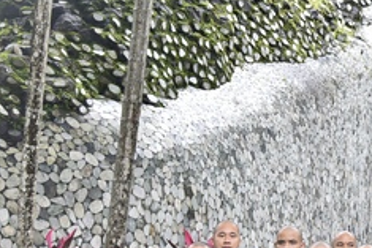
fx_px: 1086
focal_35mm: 105
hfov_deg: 18.2
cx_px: 478
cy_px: 181
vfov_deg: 13.0
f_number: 5.6
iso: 400
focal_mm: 38
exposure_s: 1/60
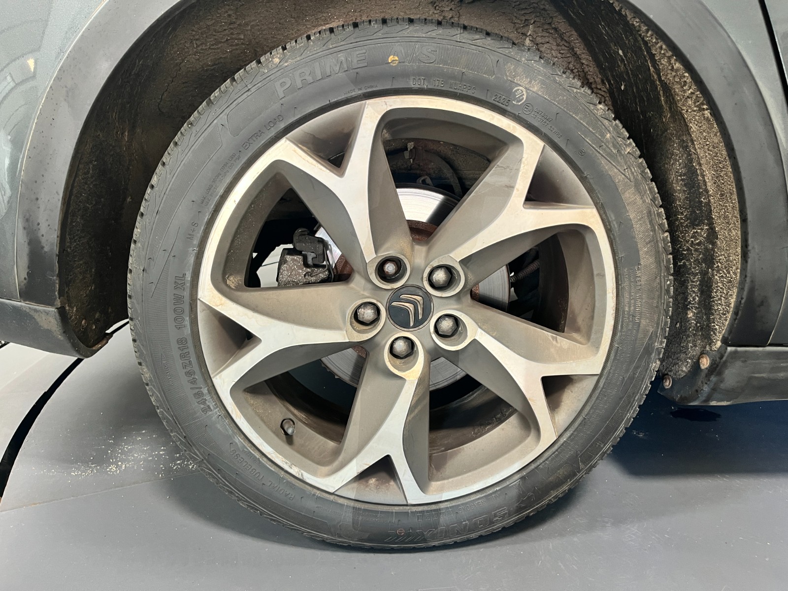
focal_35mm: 26
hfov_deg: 67.3
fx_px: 592
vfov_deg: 53.1
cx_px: 394
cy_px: 296
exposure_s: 1/50
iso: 125
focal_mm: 5.1
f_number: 1.6
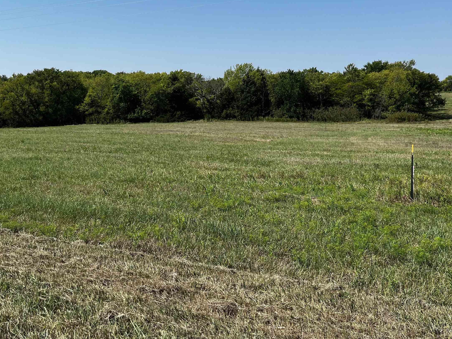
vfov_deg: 38.2
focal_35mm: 37
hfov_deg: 50.0
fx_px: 483
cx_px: 200
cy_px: 111
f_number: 1.6
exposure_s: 1/3876
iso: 50
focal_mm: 5.1
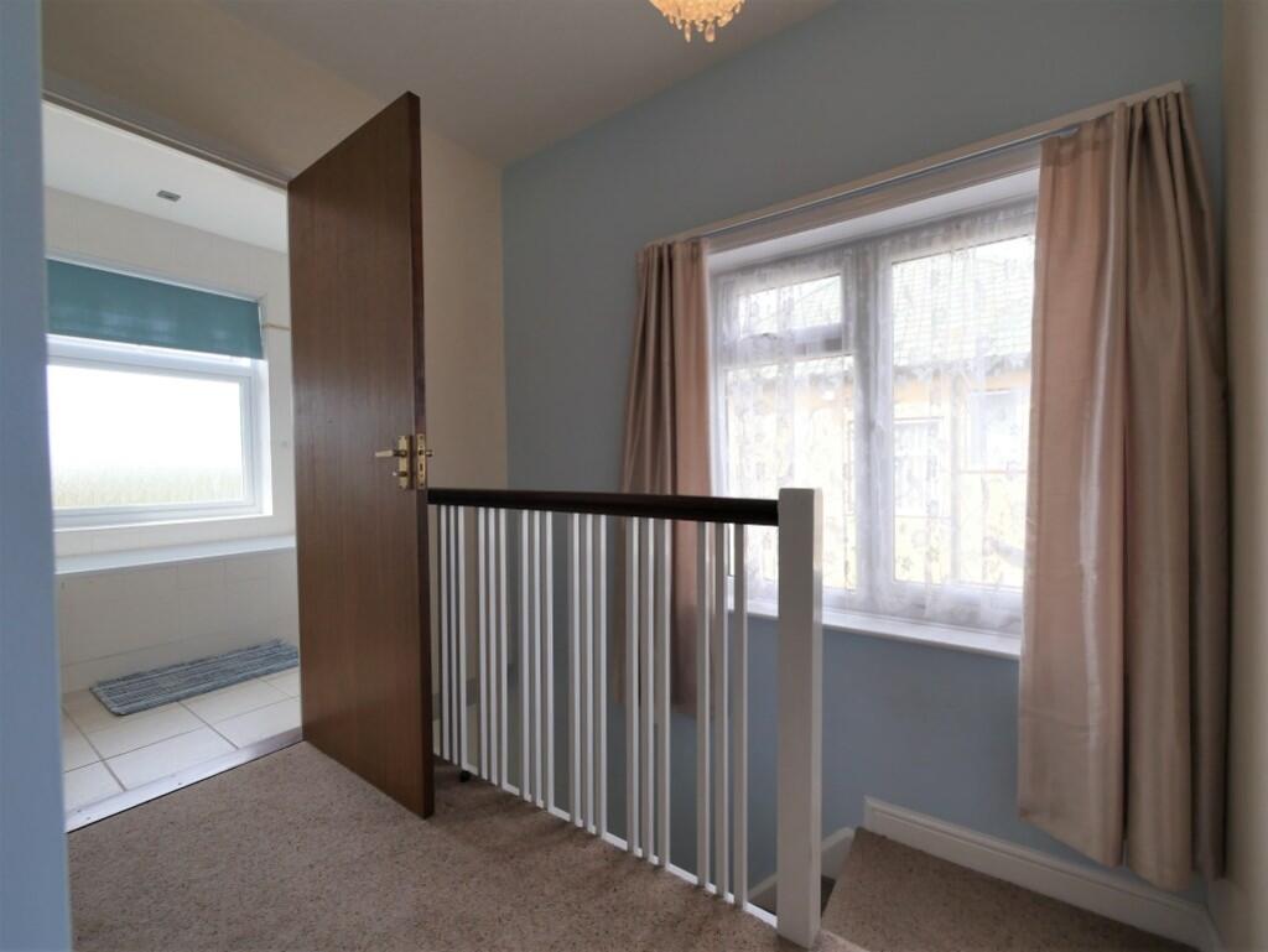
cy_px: 476
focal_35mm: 14
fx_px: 513
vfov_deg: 85.7
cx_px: 634
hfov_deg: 102.0
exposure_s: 1/160
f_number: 4.5
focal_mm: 7
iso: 200
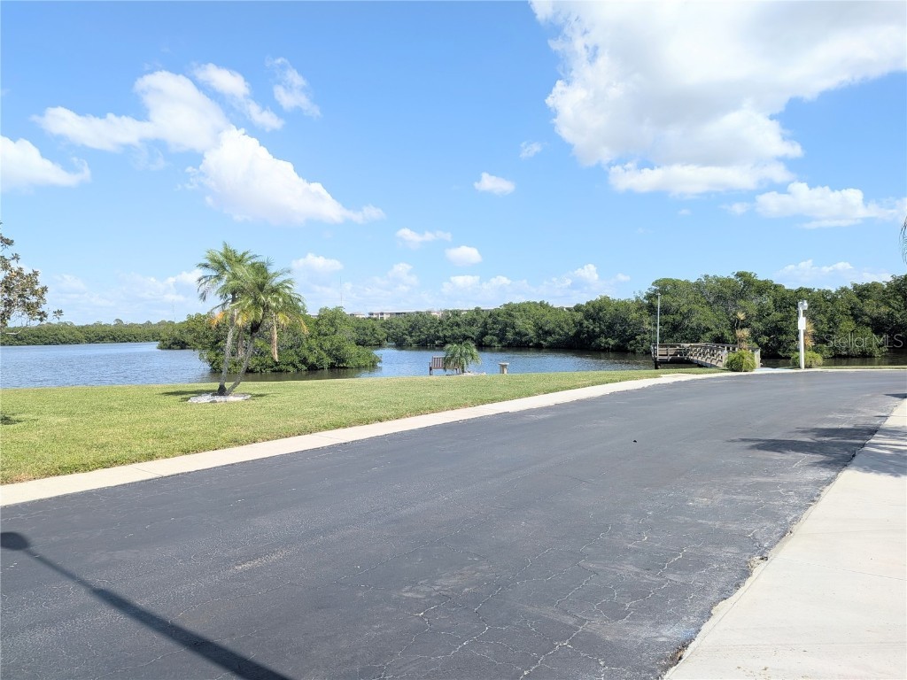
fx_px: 629
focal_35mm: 24
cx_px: 454
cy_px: 340
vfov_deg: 56.8
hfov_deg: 71.6
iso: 29
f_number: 1.7
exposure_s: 1/2008
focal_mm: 4.53
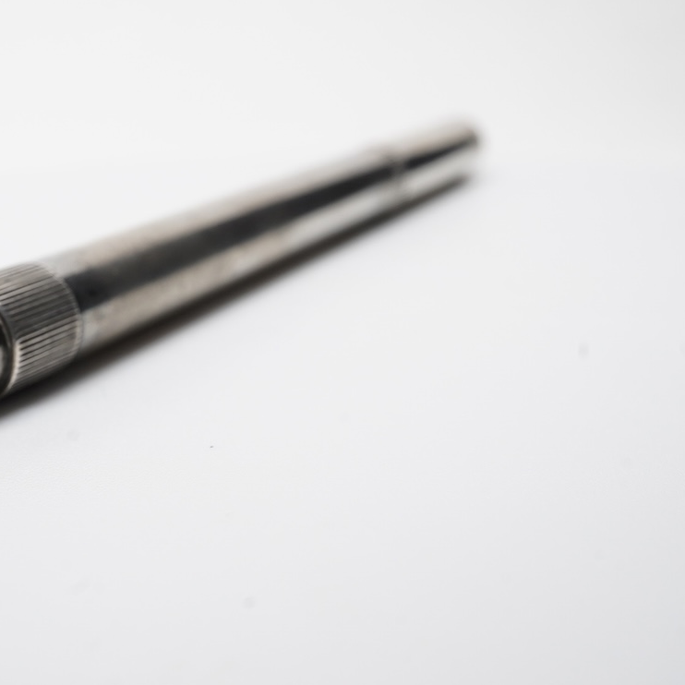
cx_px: 213
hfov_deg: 29.3
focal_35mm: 58
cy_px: 342
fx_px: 1299
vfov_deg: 29.6
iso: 400
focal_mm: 30
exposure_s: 1/100
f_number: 18
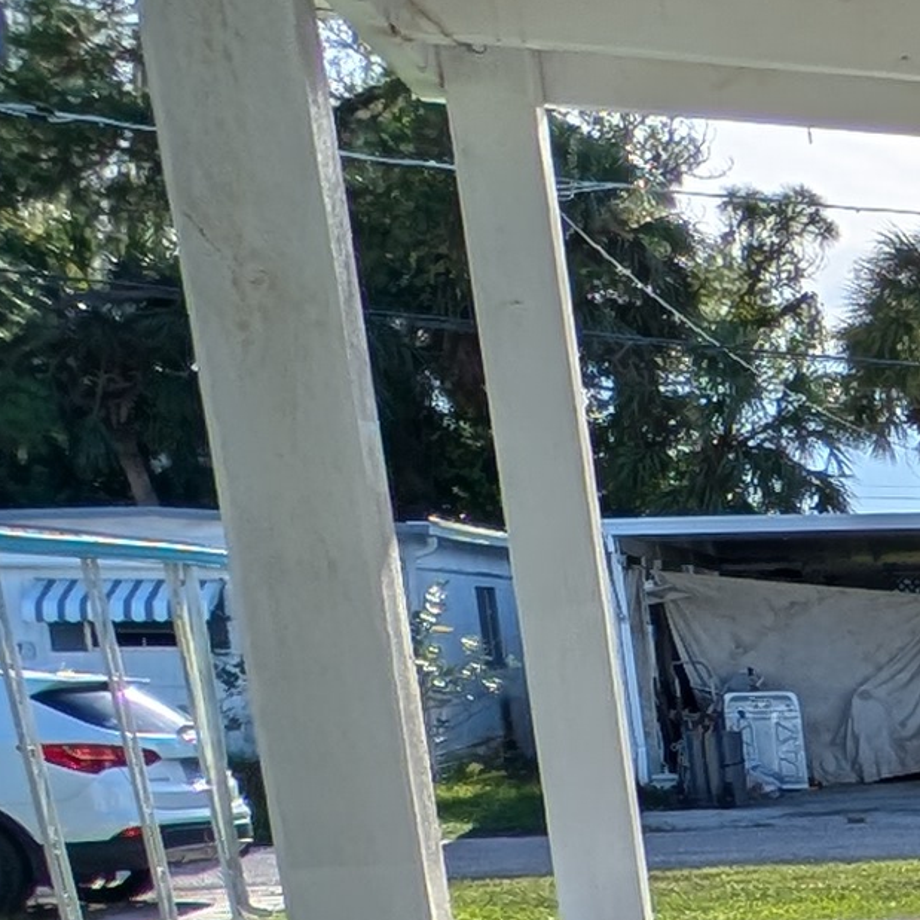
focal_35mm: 70
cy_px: 966
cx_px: 2385
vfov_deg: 23.4
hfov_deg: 13.7
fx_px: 2105
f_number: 1.95
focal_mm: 2.23
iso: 34
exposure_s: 1/1953
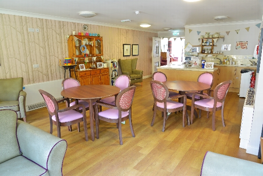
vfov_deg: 53.2
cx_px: 132
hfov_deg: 73.7
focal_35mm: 24
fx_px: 175
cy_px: 88
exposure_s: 1
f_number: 8
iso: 100
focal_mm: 24
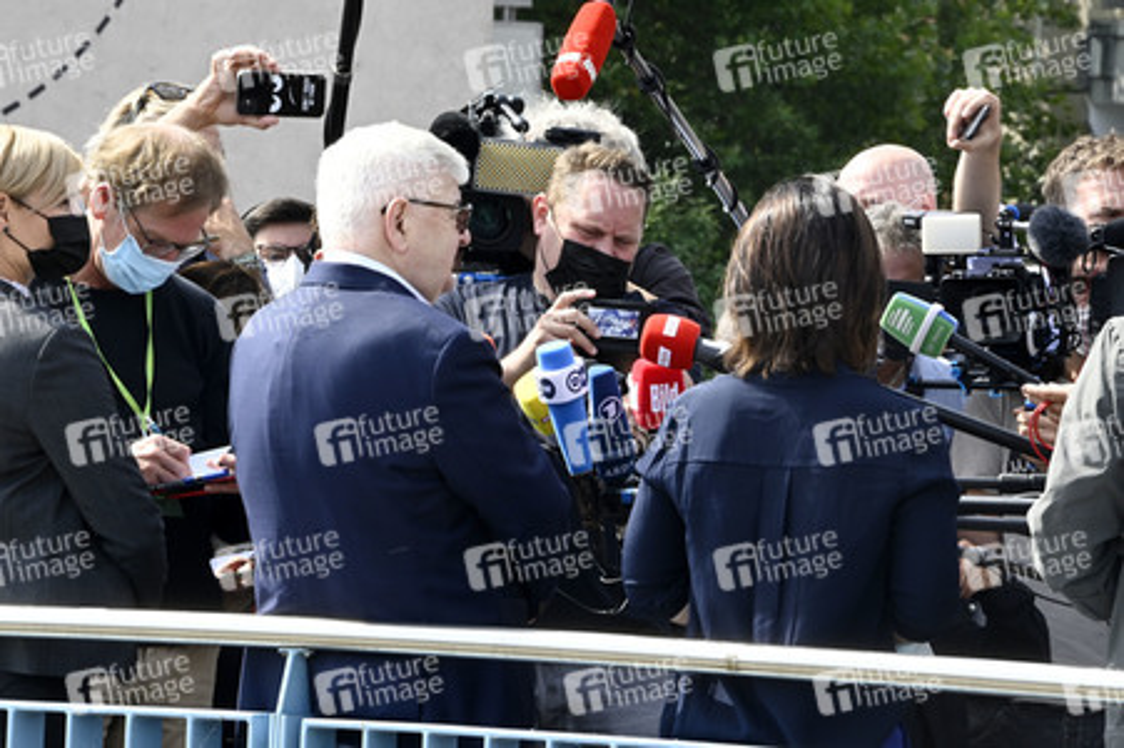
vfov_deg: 5.5
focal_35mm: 250
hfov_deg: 8.2
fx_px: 7800
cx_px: 562
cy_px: 374
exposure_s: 1/125
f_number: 25
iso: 1250
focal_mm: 250
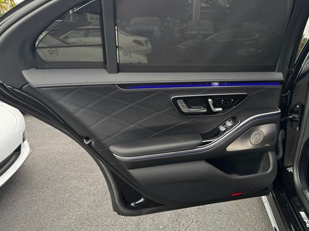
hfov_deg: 59.5
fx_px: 268
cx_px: 184
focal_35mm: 30
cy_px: 103
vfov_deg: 46.7
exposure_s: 1/151
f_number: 1.78
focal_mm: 6.76
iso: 100
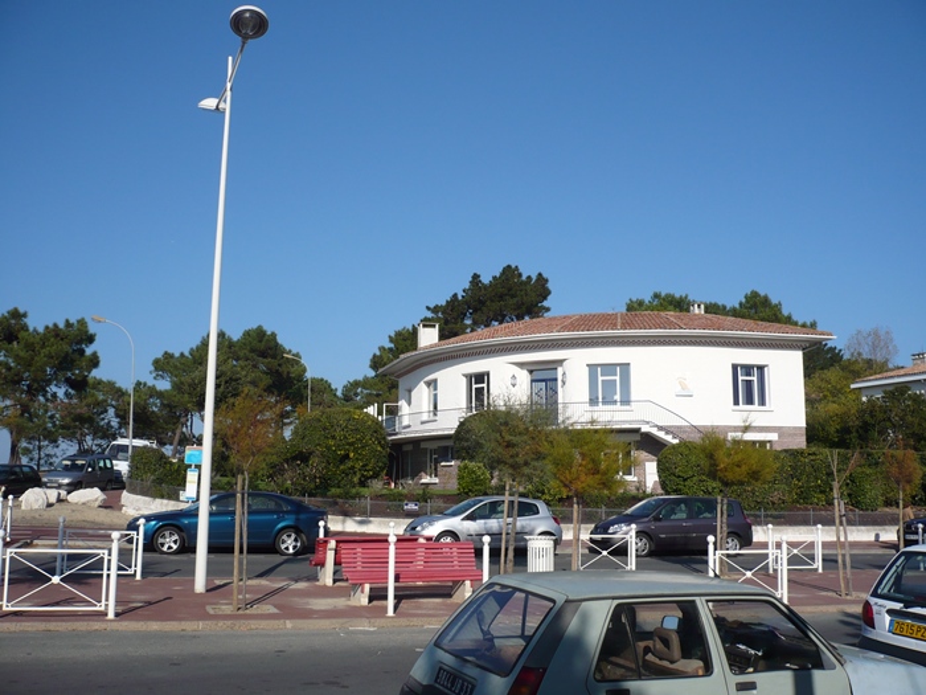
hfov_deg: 52.6
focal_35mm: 35
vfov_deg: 40.7
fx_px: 936
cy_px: 348
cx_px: 463
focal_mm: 5.8
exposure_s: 1/400
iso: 100
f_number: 8
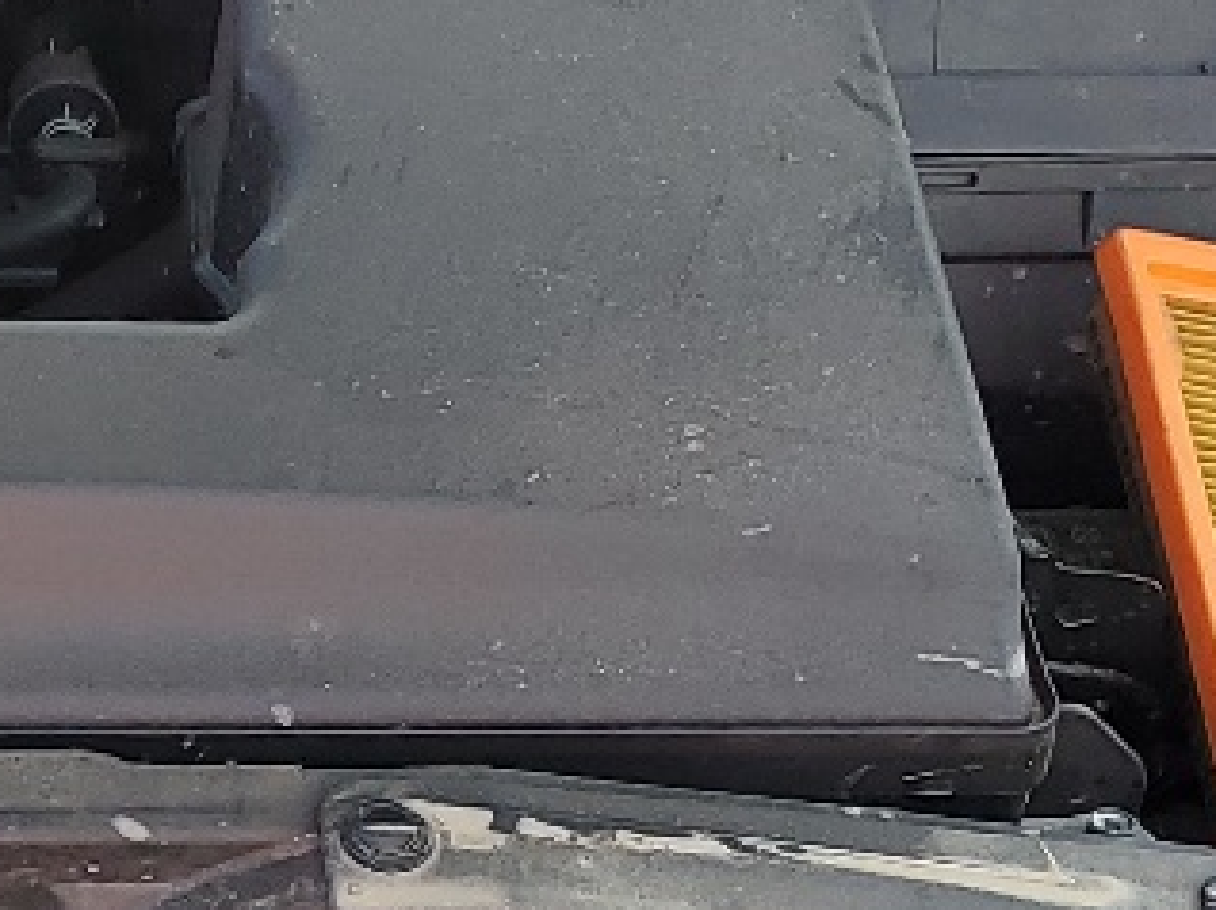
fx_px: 4598
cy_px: 814
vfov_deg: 11.2
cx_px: -363
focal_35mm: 131
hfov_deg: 14.4
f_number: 1.5
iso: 50
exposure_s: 1/769
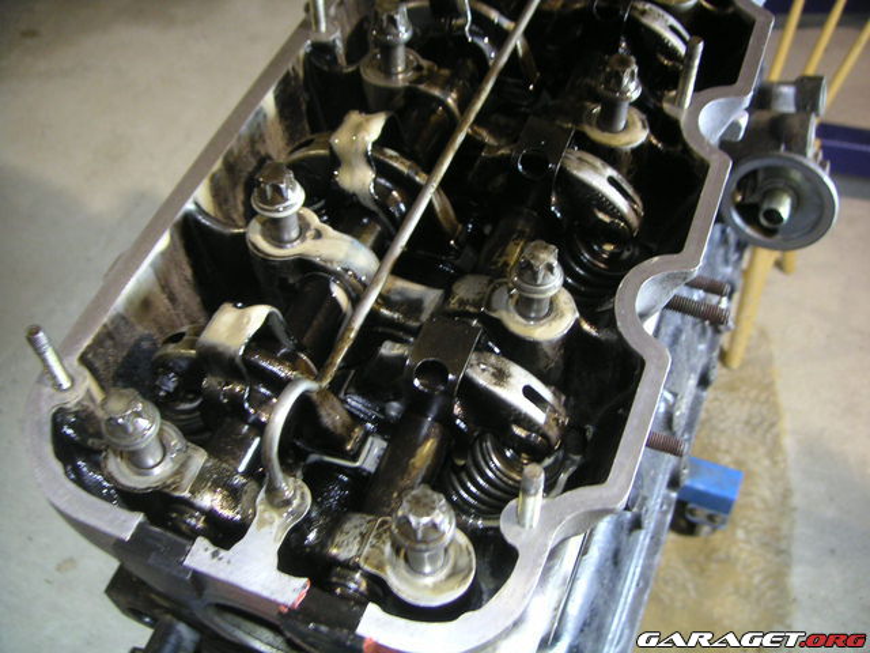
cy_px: 326
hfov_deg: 49.0
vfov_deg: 37.7
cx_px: 435
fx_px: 955
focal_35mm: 38
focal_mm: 6
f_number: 2.8
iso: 100
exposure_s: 1/3
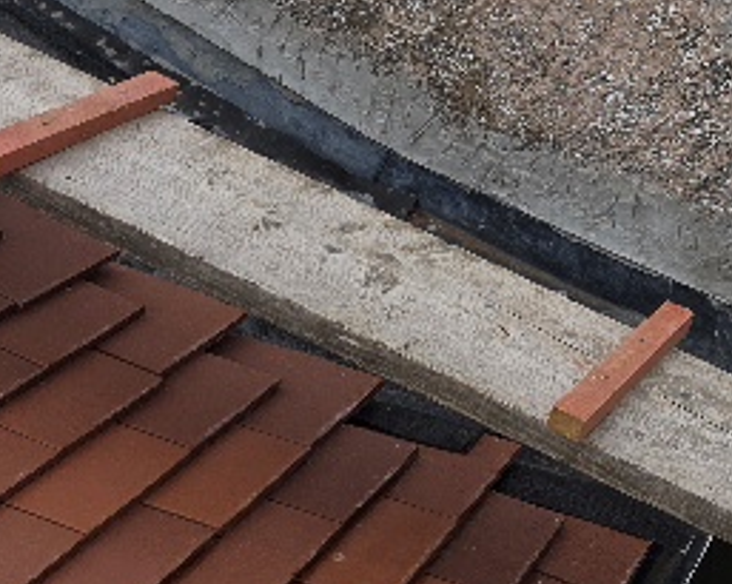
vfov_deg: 20.7
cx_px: 977
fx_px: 1515
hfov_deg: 23.6
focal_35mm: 70
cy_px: -77
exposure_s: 1/3333
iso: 80
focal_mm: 6.3
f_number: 1.7
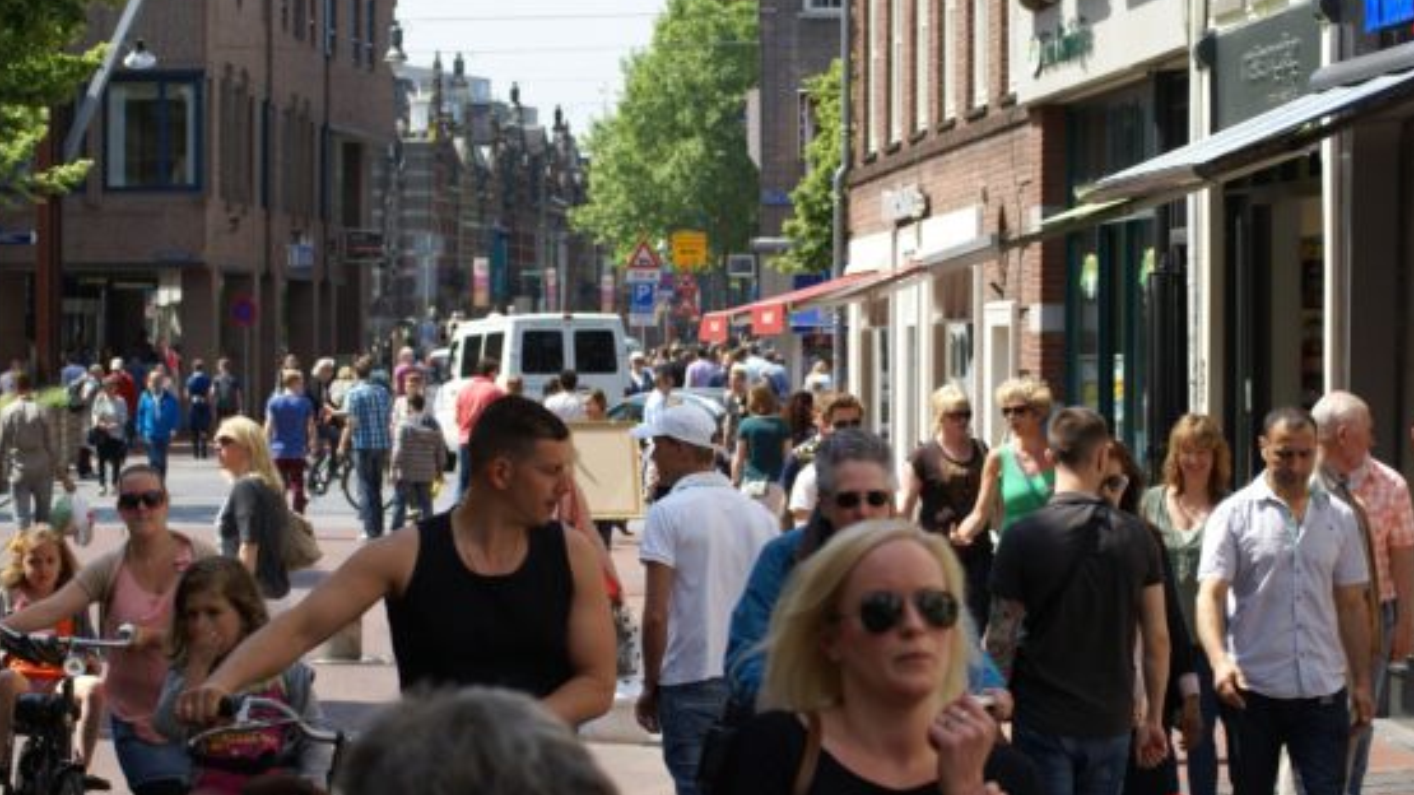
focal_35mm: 119
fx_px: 4461
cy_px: 431
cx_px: 688
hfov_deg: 18.0
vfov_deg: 10.2
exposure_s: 1/160
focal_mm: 70
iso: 100
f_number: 8
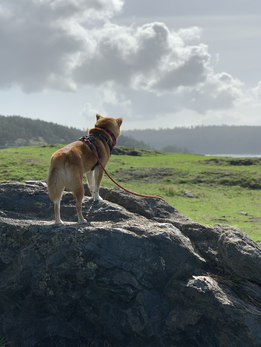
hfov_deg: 25.7
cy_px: 180
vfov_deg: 33.8
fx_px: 573
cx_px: 126
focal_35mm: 57
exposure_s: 1/2283
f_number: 2.4
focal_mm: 6
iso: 16
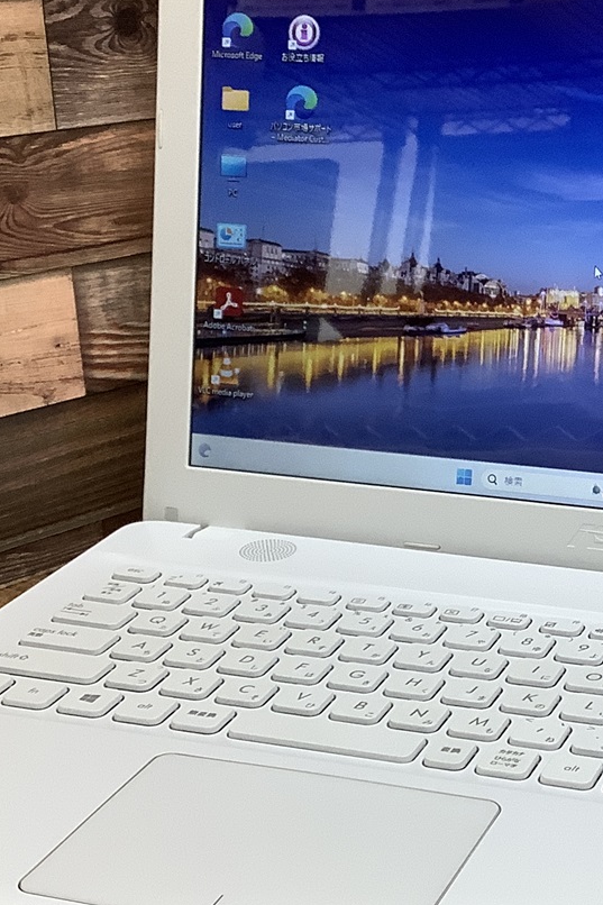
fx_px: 1810
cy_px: 499
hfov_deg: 18.5
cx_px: 570
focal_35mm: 72
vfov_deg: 28.1
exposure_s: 1/60
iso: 100
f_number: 2.4
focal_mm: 3.3
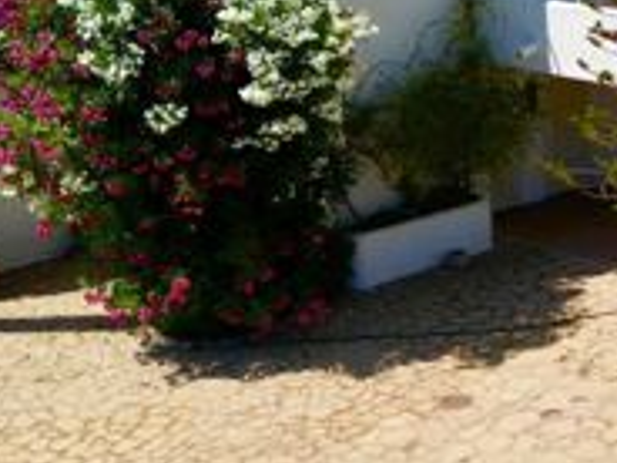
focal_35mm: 92
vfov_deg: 15.9
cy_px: 67
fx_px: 1640
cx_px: 837
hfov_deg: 19.4
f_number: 1.7
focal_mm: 6.72
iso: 130
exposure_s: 1/120
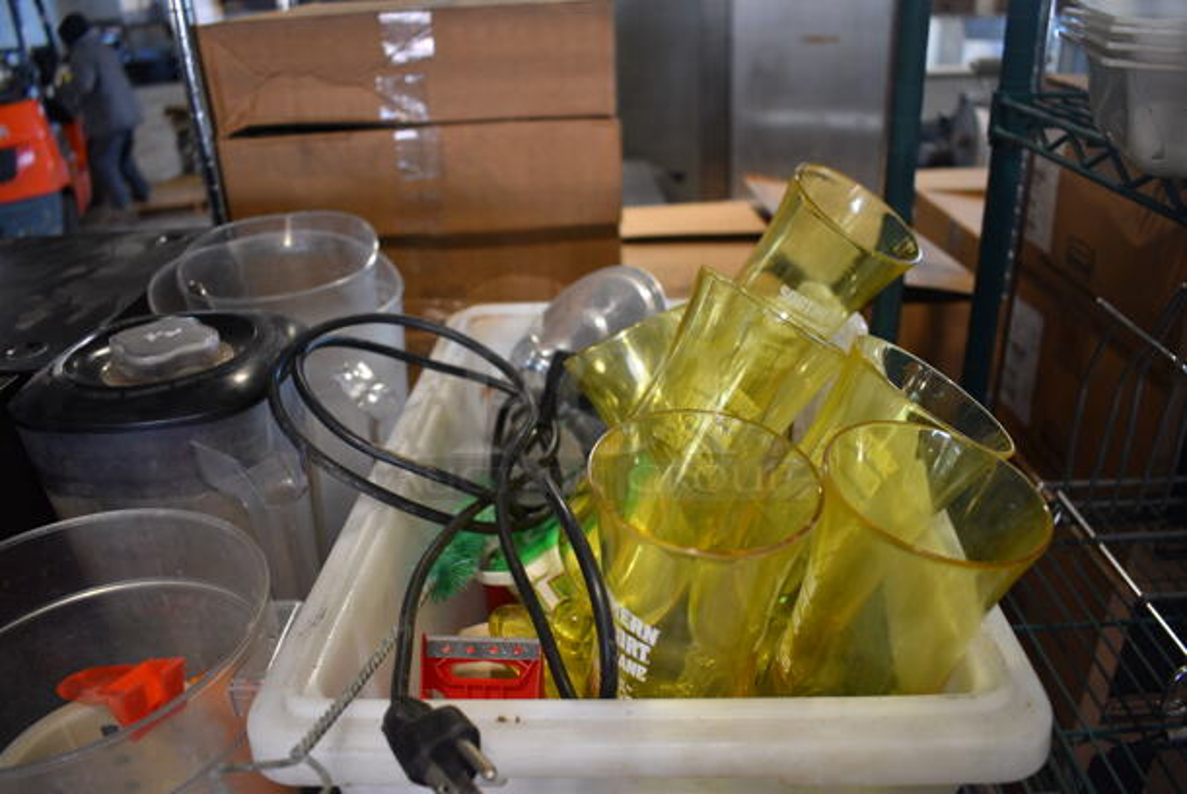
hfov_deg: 67.3
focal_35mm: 27
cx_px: 594
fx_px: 891
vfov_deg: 48.0
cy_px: 397
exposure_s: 1/125
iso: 800
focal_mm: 18
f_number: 3.5
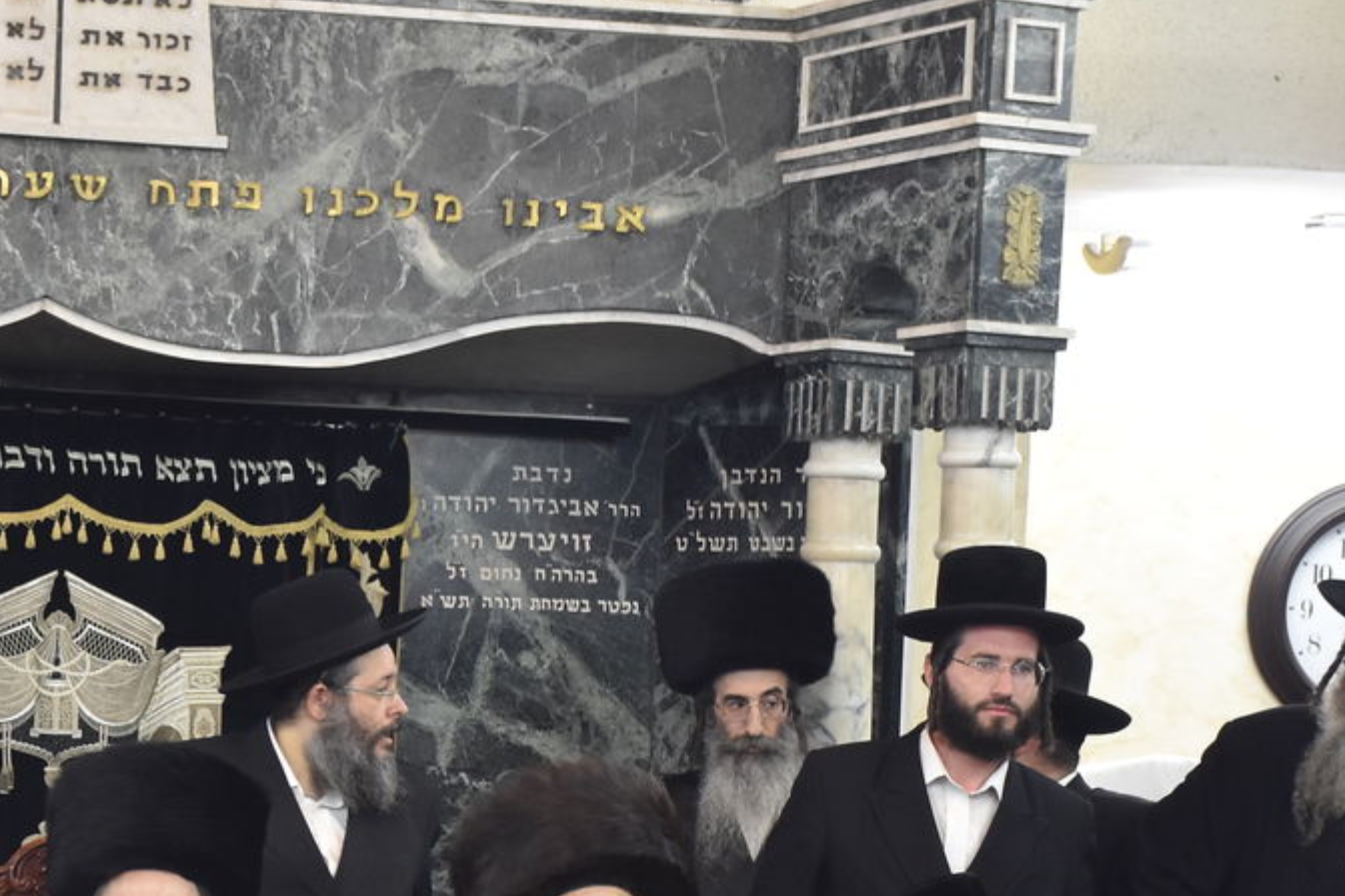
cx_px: 272
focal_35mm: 125
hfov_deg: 16.3
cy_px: 874
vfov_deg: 10.9
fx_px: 4670
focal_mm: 40
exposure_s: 1/100
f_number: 5.6
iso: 1250
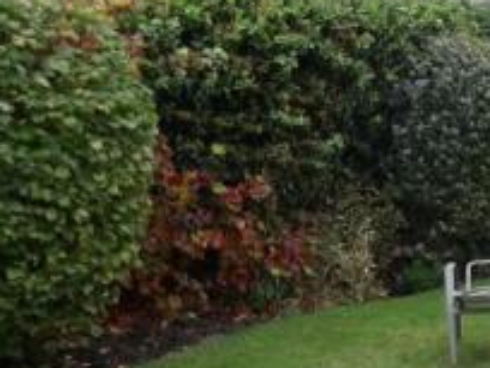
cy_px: 227
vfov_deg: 19.1
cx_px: 580
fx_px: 1090
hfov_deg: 23.3
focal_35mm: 77
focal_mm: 4.9
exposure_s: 1/131
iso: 100
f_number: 3
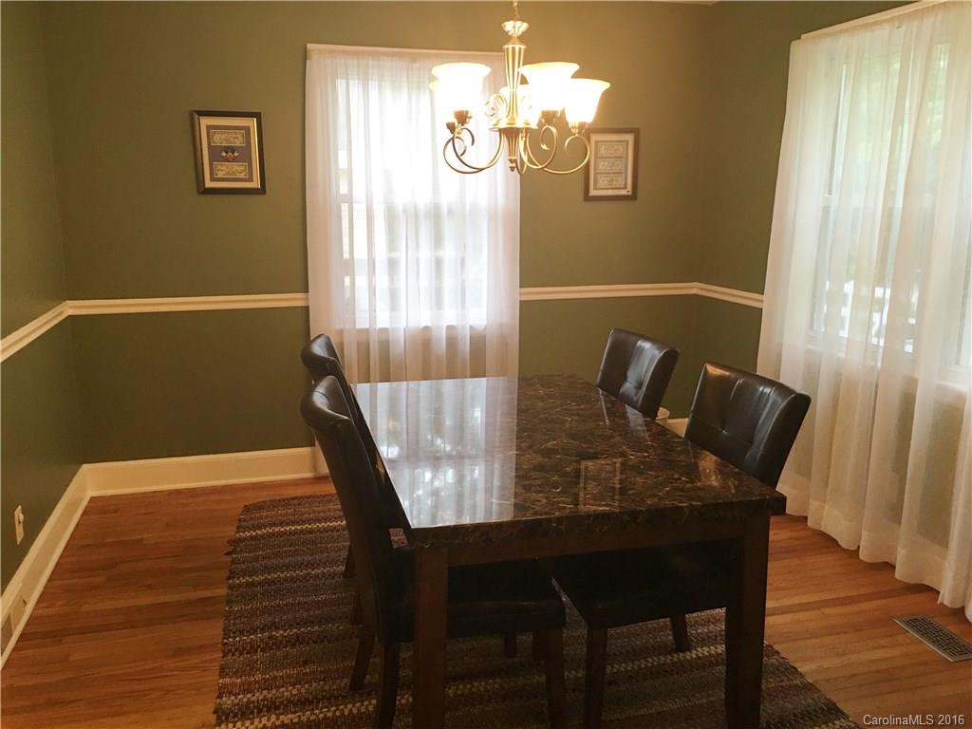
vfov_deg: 48.2
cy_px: 364
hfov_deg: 61.7
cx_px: 486
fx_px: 814
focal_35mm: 29
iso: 50
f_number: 2.2
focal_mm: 4.15
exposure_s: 1/15
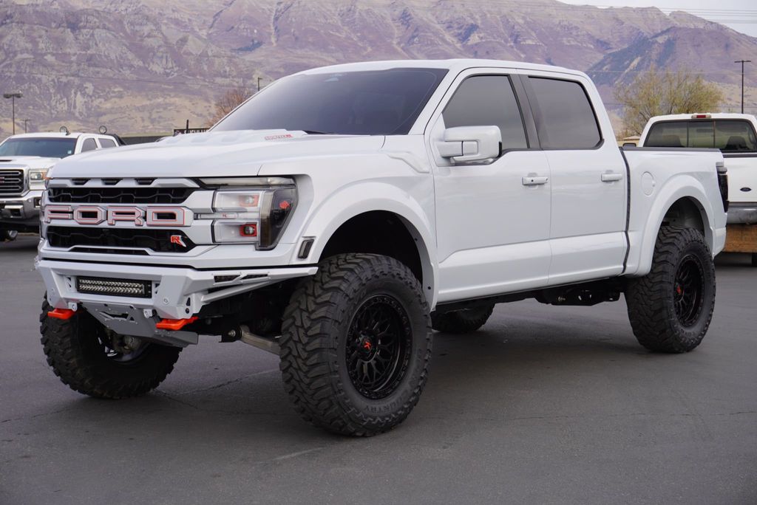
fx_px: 1199
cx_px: 378
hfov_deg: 35.0
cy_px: 252
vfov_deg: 23.8
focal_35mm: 57
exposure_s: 1/80
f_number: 7.1
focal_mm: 38
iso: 100
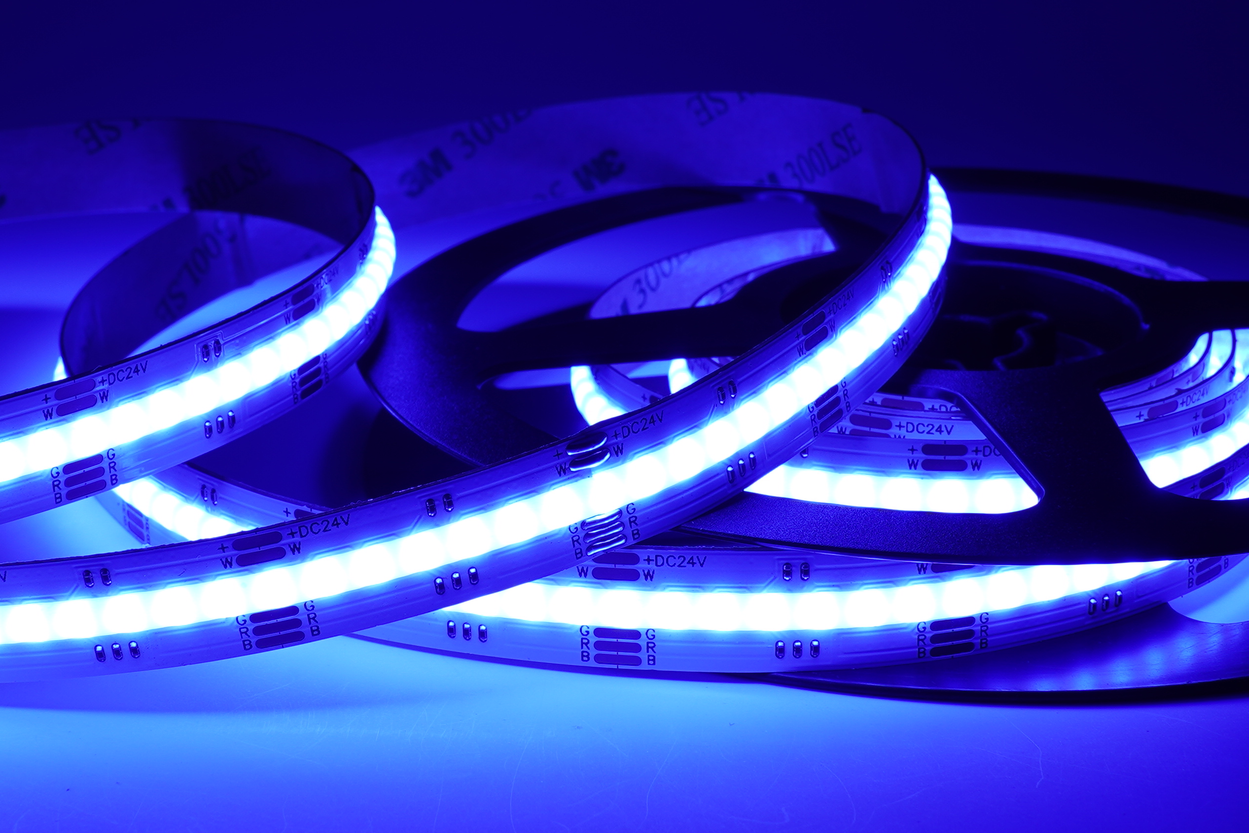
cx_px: 450
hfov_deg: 22.6
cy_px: 360
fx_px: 3122
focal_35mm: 90
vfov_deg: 15.2
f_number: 16
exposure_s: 1/20
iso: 64
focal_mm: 38
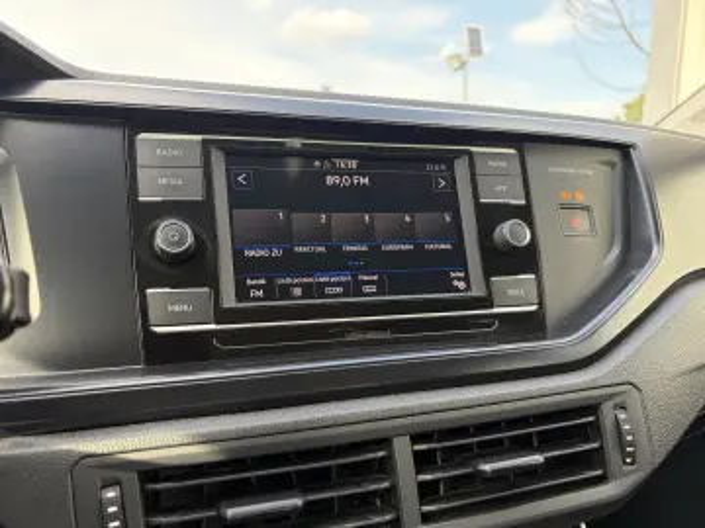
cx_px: 352
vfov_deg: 53.1
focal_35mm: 26
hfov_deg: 67.3
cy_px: 264
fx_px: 530
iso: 80
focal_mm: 5.96
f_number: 1.6
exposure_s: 1/217
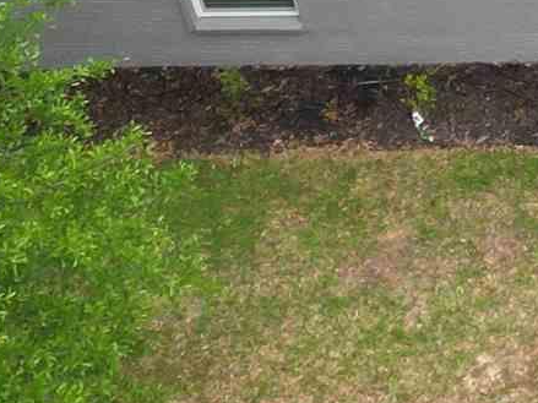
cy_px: -448
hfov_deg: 10.4
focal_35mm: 168
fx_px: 2610
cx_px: 1221
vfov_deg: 8.3
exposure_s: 1/320
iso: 100
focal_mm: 6.72
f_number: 1.7
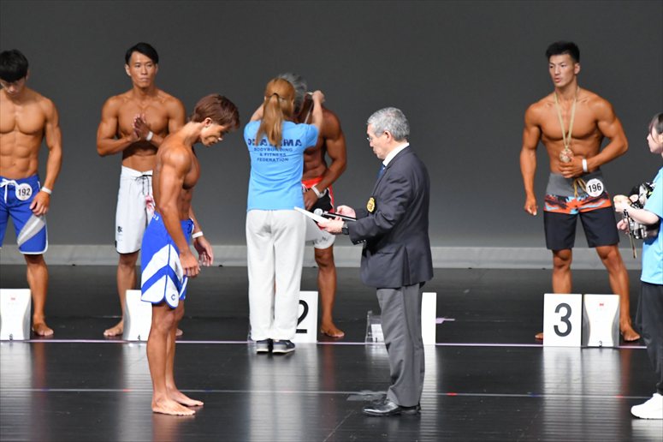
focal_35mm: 285
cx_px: 332
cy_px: 221
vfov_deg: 4.8
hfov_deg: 7.2
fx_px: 5246
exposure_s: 1/400
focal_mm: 190
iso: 5000
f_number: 5.6
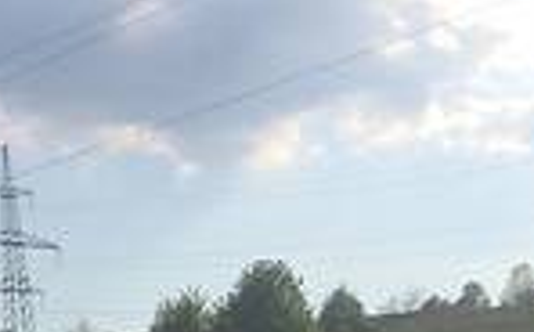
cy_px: 964
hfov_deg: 16.7
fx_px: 1816
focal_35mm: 125
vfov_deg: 8.8
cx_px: 303
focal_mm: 4.2
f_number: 2.2
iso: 32
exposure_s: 1/3165
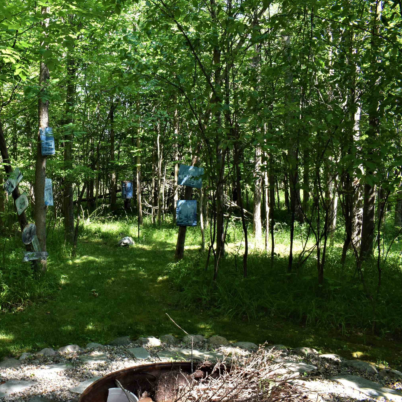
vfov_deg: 47.2
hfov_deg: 45.5
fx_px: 460
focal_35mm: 35
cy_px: 200
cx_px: 98
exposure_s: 1/60
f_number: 16
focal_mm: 18
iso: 900
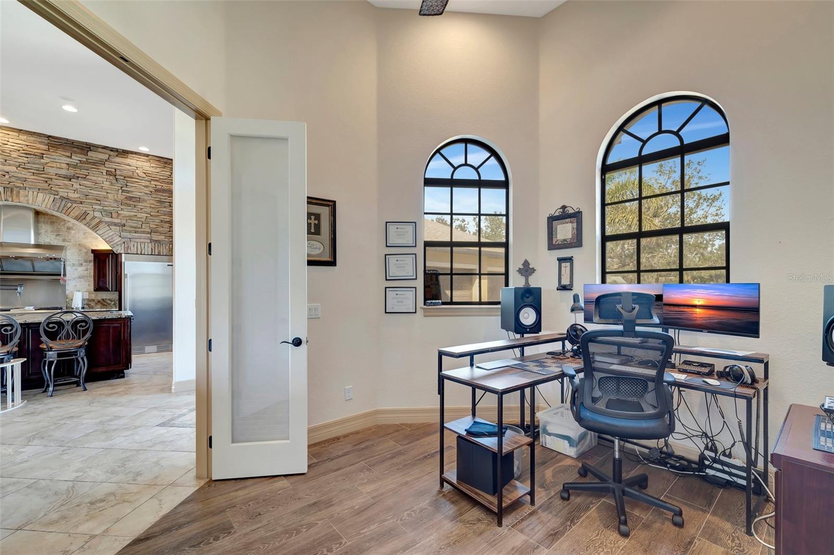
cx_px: 417
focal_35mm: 14
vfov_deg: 81.1
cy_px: 278
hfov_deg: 104.3
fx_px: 324
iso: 250
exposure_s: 1/2.5
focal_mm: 14
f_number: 9
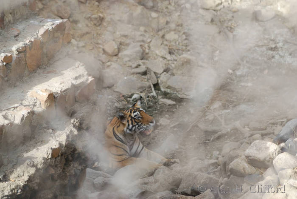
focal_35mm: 600
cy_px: 100
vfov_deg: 2.3
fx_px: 4954
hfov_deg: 3.4
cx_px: 148
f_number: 5.6
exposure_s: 1/400
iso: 500
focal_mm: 400
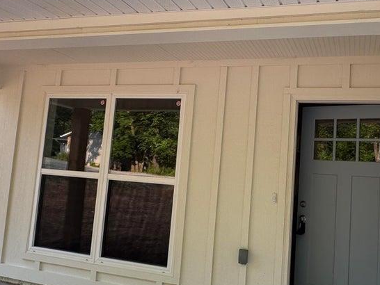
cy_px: 134
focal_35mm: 35
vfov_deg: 40.7
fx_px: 384
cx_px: 239
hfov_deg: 52.0
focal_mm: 2.22
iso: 40
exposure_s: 1/136
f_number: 2.2
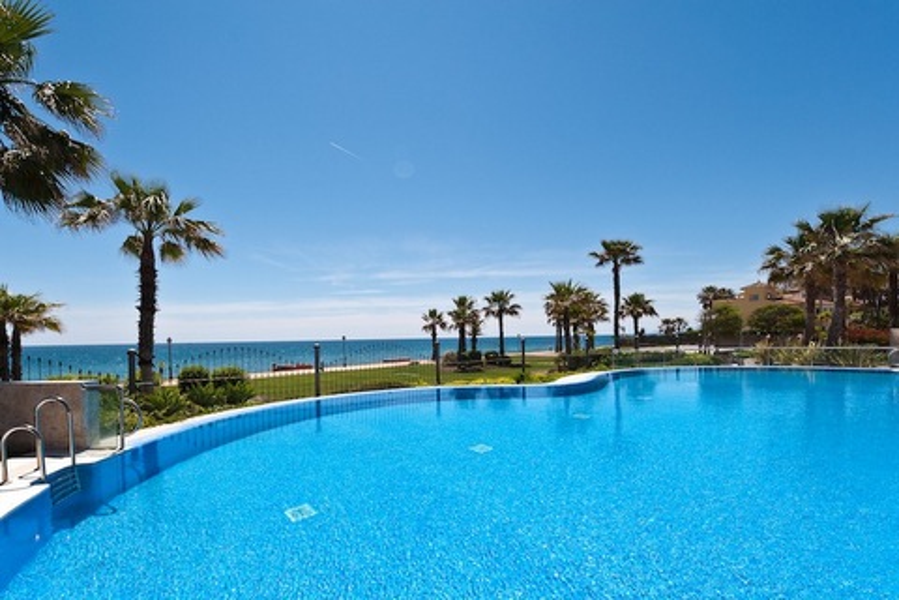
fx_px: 350
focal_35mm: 14
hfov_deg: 104.3
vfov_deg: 81.2
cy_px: 300
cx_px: 450
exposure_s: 1/2500
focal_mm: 14
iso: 200
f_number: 6.3
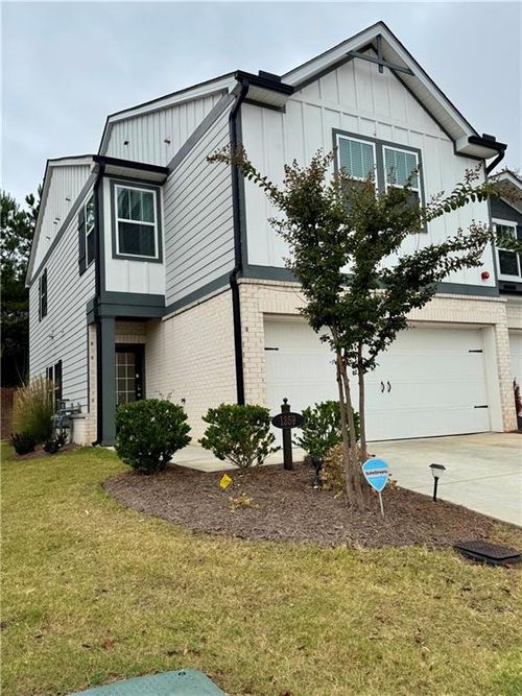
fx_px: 483
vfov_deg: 71.6
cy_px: 348
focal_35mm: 24
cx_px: 261
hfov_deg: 56.8
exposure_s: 1/1112
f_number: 1.78
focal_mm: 6.76
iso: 80
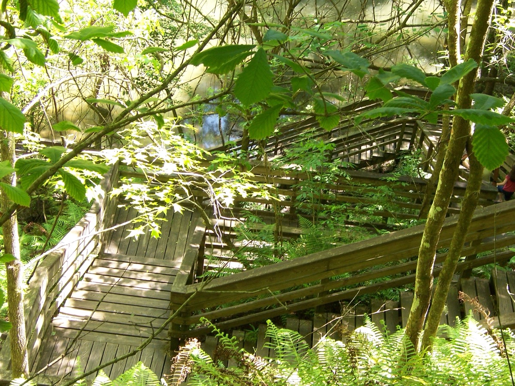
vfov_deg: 24.4
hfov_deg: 32.2
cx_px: 258
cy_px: 193
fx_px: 893
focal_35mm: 60
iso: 140
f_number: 4.8
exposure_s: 1/45
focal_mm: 10
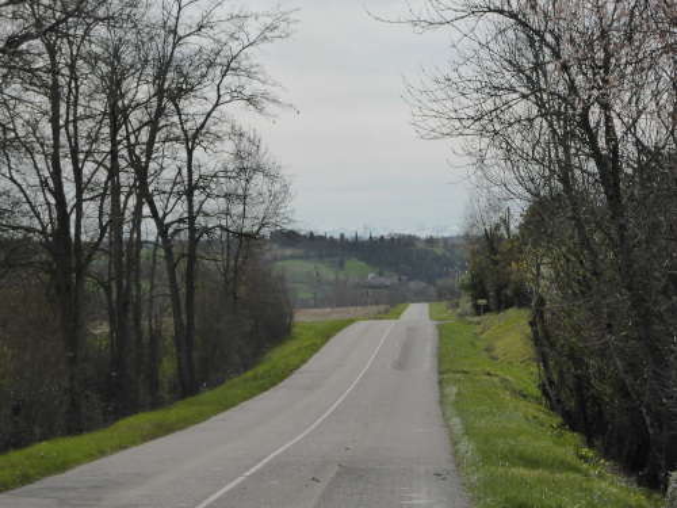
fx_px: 1897
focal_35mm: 97
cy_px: 254
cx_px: 338
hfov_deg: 20.2
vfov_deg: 15.2
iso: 200
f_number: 5.2
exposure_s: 1/1600
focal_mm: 16.1
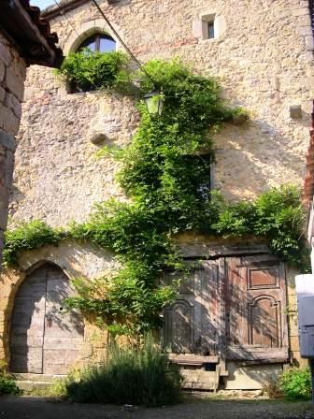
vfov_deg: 49.0
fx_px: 460
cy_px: 210
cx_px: 157
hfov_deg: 37.7
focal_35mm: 38
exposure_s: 1/500
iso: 100
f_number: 2.8
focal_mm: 8
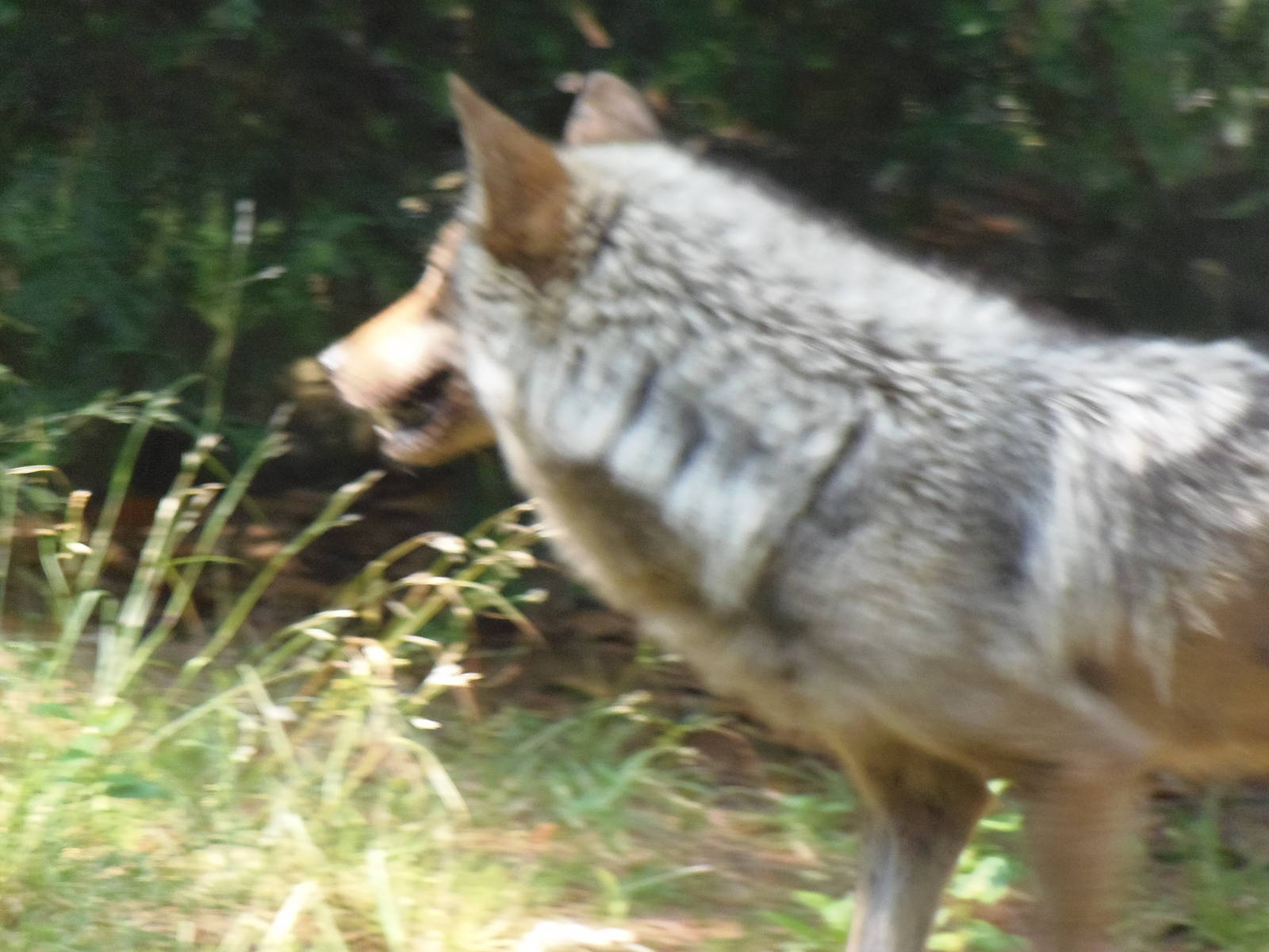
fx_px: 24965
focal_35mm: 681
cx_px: 634
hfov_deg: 2.9
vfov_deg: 2.2
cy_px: 476
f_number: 5.3
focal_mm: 126.2
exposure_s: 1/40
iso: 400
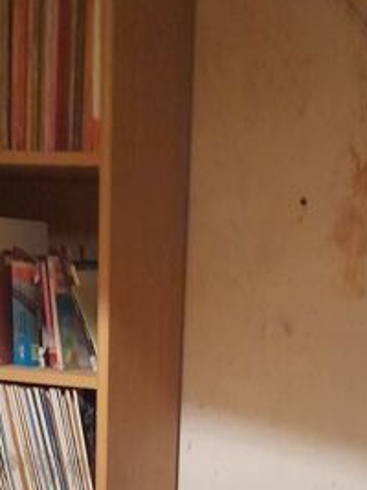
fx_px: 849
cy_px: 494
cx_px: 229
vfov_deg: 29.9
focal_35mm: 60
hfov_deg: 24.3
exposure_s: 1/20
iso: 800
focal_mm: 4.6
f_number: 2
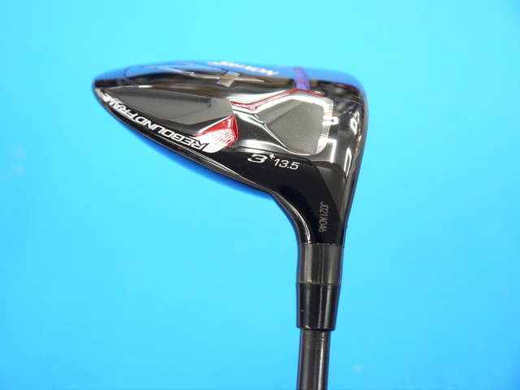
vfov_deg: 28.0
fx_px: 781
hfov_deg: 36.8
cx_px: 260
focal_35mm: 52
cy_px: 195
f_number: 4.7
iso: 500
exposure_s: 1/60
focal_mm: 26
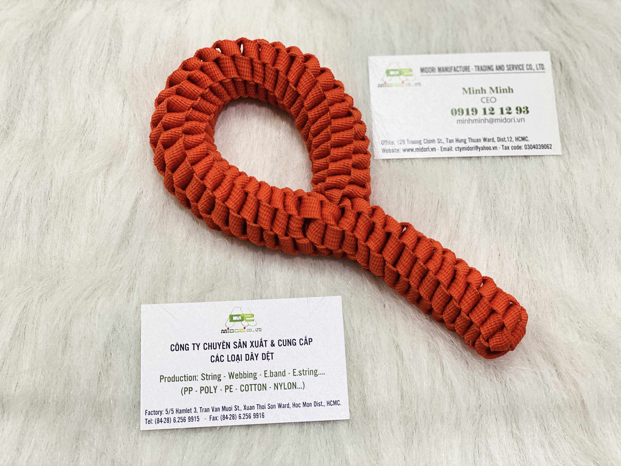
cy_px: 233
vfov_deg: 28.0
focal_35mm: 52
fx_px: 933
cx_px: 310
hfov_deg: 36.8
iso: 160
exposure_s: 1/33
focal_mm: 6
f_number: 2
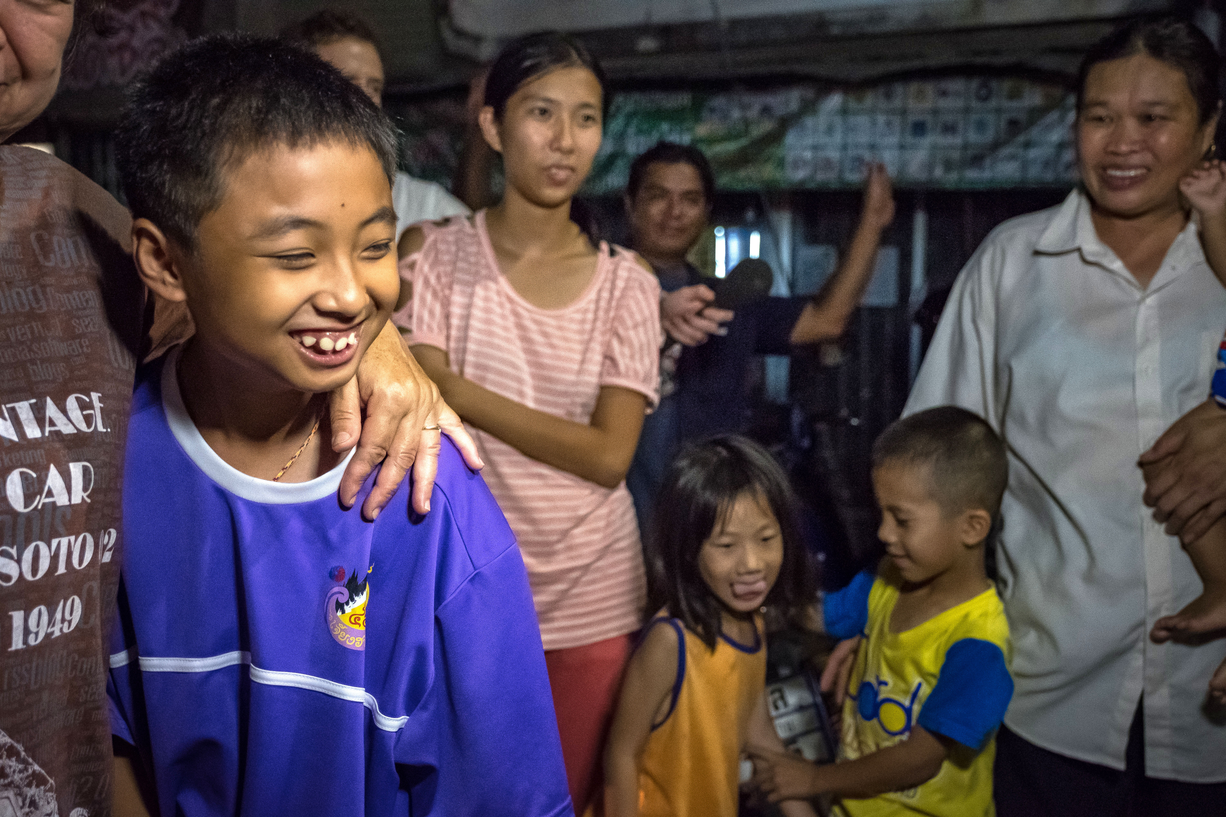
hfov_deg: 54.4
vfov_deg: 37.9
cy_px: 408
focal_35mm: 35
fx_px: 1192
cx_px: 613
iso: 6400
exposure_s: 1/200
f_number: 2.8
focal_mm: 23.4
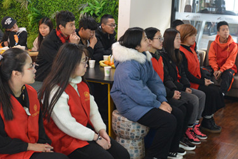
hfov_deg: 30.1
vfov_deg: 20.3
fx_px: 443
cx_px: 121
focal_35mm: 67
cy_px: 79
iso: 2000
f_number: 4
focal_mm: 26
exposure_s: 1/30
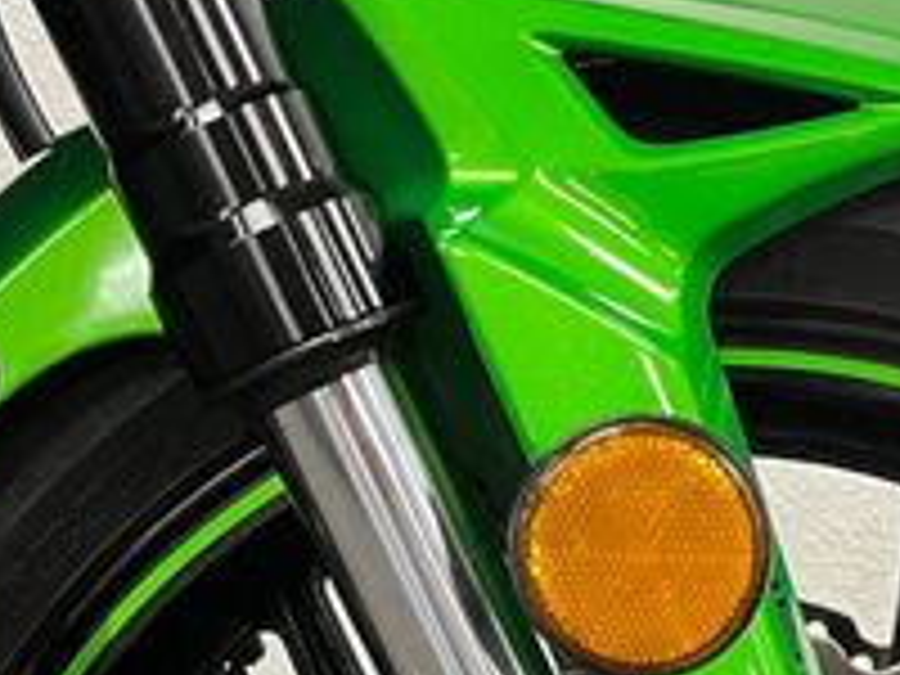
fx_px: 2158
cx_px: 662
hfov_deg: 23.3
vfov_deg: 16.5
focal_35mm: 83
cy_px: 940
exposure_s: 1/50
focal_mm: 5.1
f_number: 1.6
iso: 400
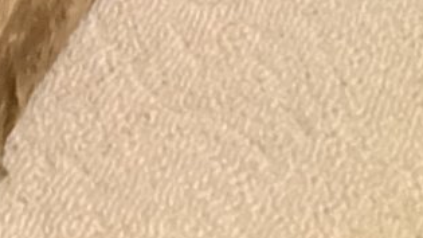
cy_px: -495
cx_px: -154
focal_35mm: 162
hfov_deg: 12.8
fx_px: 1817
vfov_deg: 6.7
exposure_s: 1/30
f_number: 2.4
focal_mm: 3.3
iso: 800
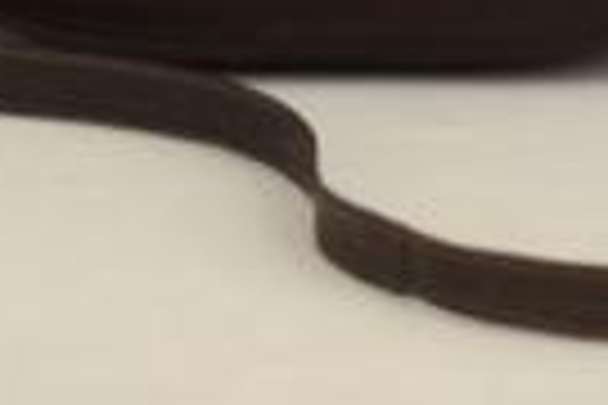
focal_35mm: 397
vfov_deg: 3.4
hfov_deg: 5.2
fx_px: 6704
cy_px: -214
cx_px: 437
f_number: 6.3
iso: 1000
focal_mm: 80
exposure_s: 1/80
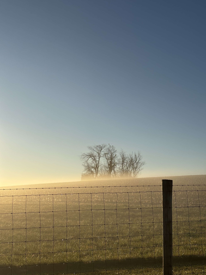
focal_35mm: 52
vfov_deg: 36.8
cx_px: 103
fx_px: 413
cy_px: 138
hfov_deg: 28.0
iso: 40
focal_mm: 5.96
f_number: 1.6
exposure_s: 1/6329
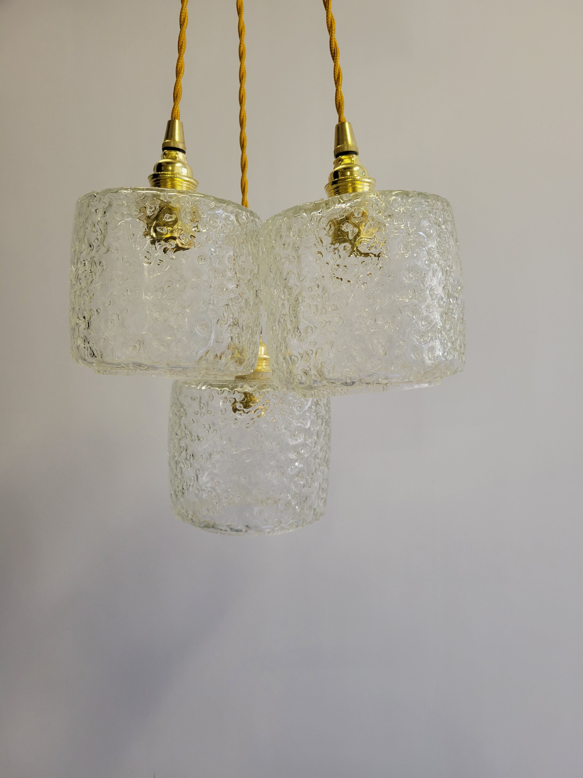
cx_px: 292
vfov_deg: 67.3
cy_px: 389
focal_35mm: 26
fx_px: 584
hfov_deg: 53.1
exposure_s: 1/100
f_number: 1.8
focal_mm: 5.4
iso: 160
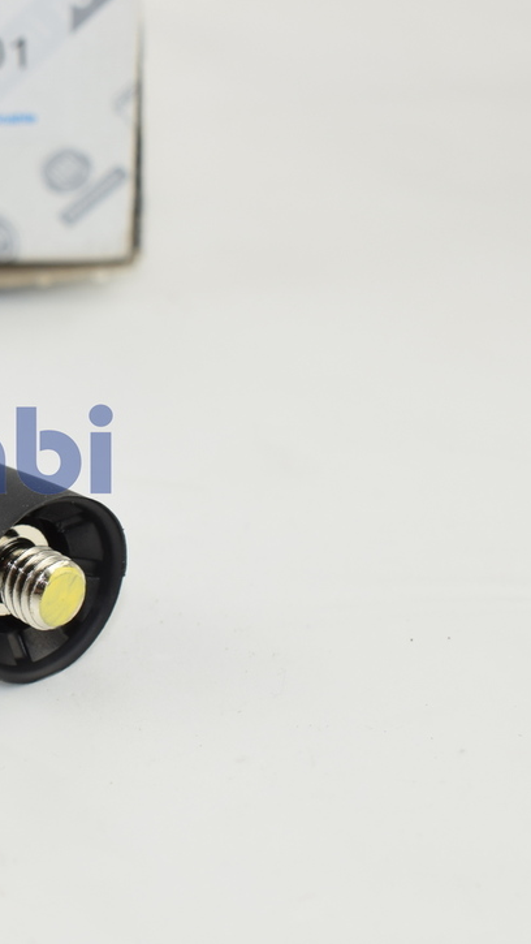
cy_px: 450
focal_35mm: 104
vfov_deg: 20.6
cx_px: -150
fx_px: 2602
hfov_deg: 11.4
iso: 160
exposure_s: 1/40
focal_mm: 40
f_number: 11
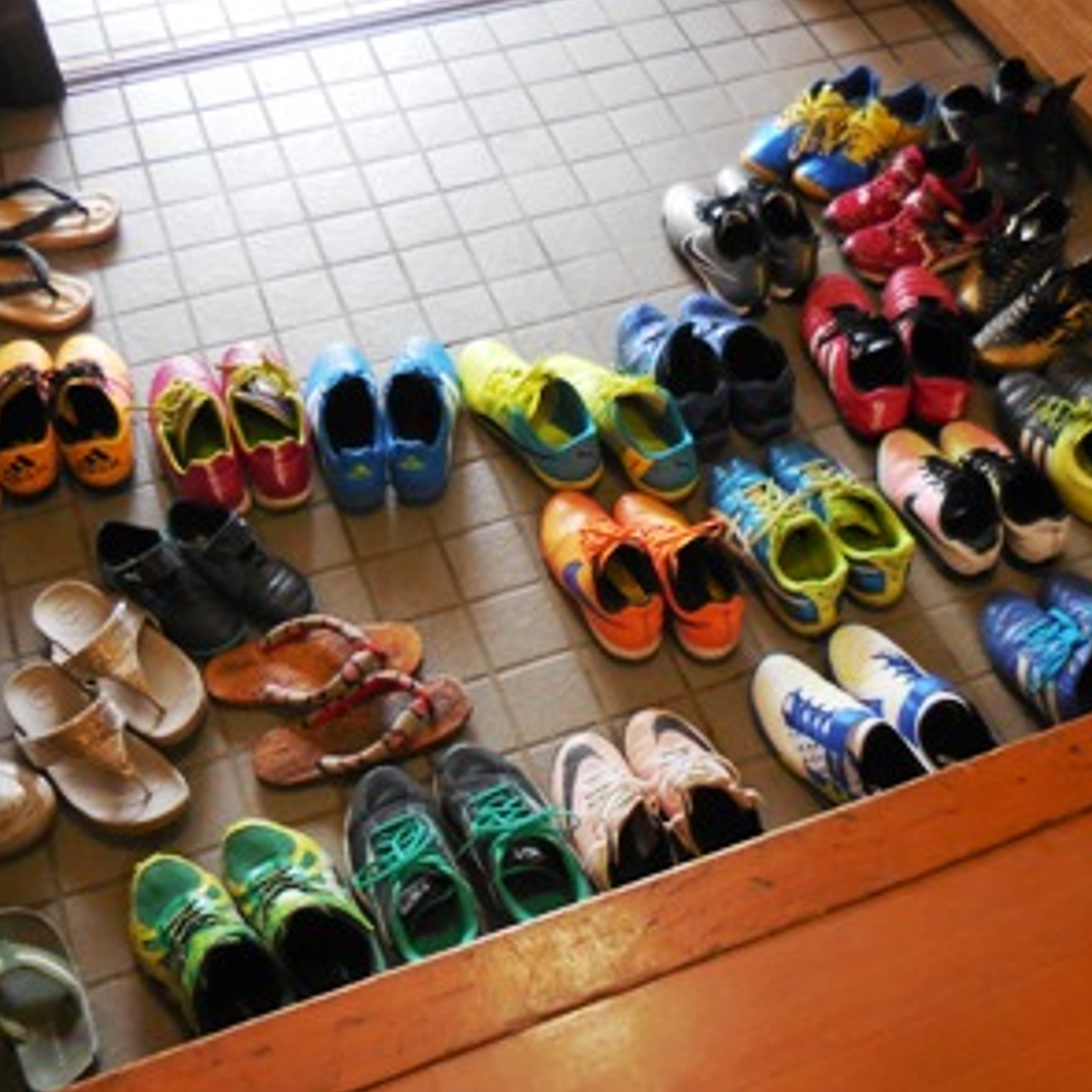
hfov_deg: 53.2
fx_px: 1071
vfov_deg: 54.0
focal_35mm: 30
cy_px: 540
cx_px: 711
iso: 400
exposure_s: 1/30
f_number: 3.3
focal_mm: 4.5
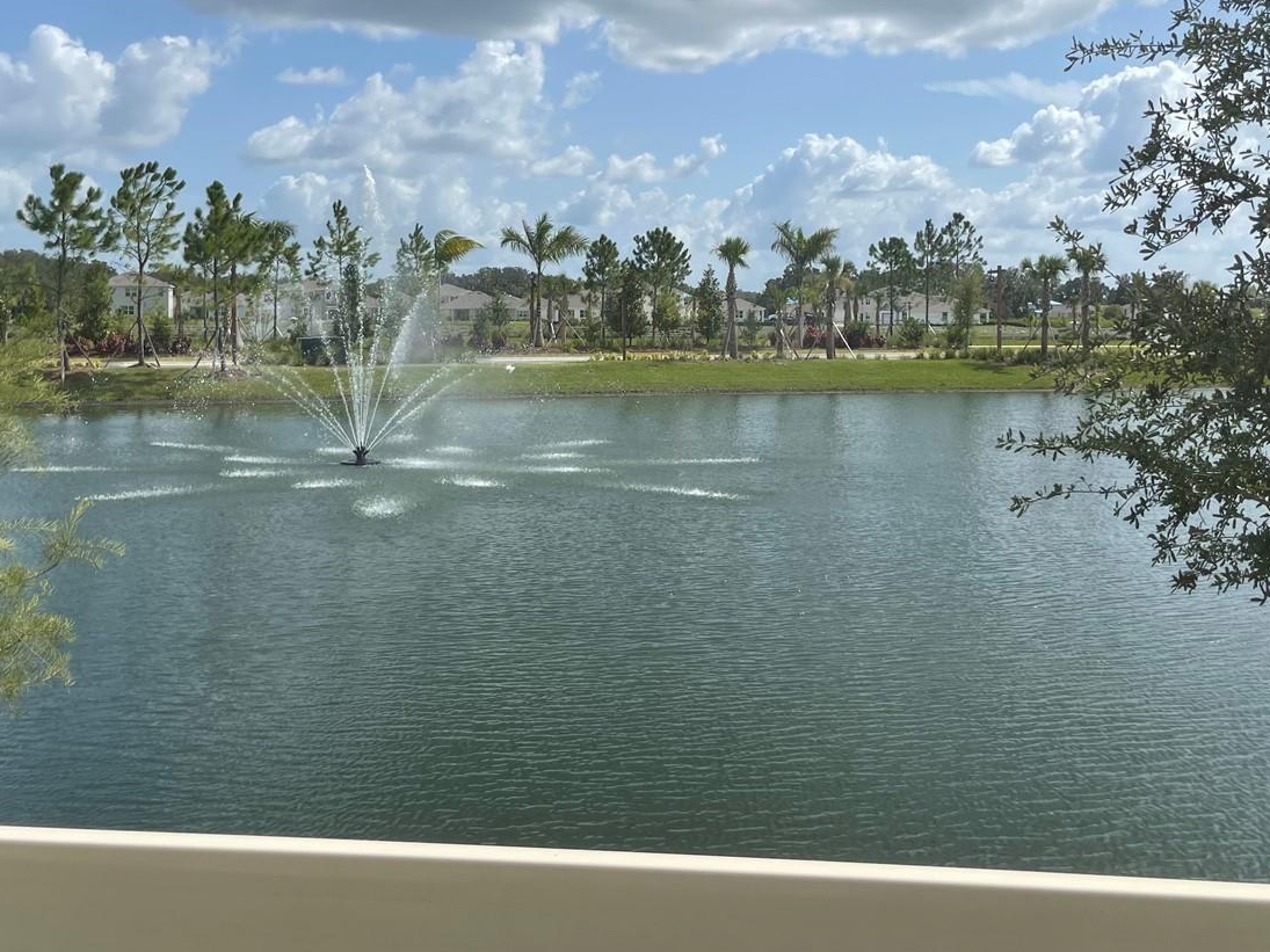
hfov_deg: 49.0
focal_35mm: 38
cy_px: 326
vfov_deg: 37.4
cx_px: 663
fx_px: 1394
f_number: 1.6
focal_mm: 5.1
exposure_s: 1/5128
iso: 32
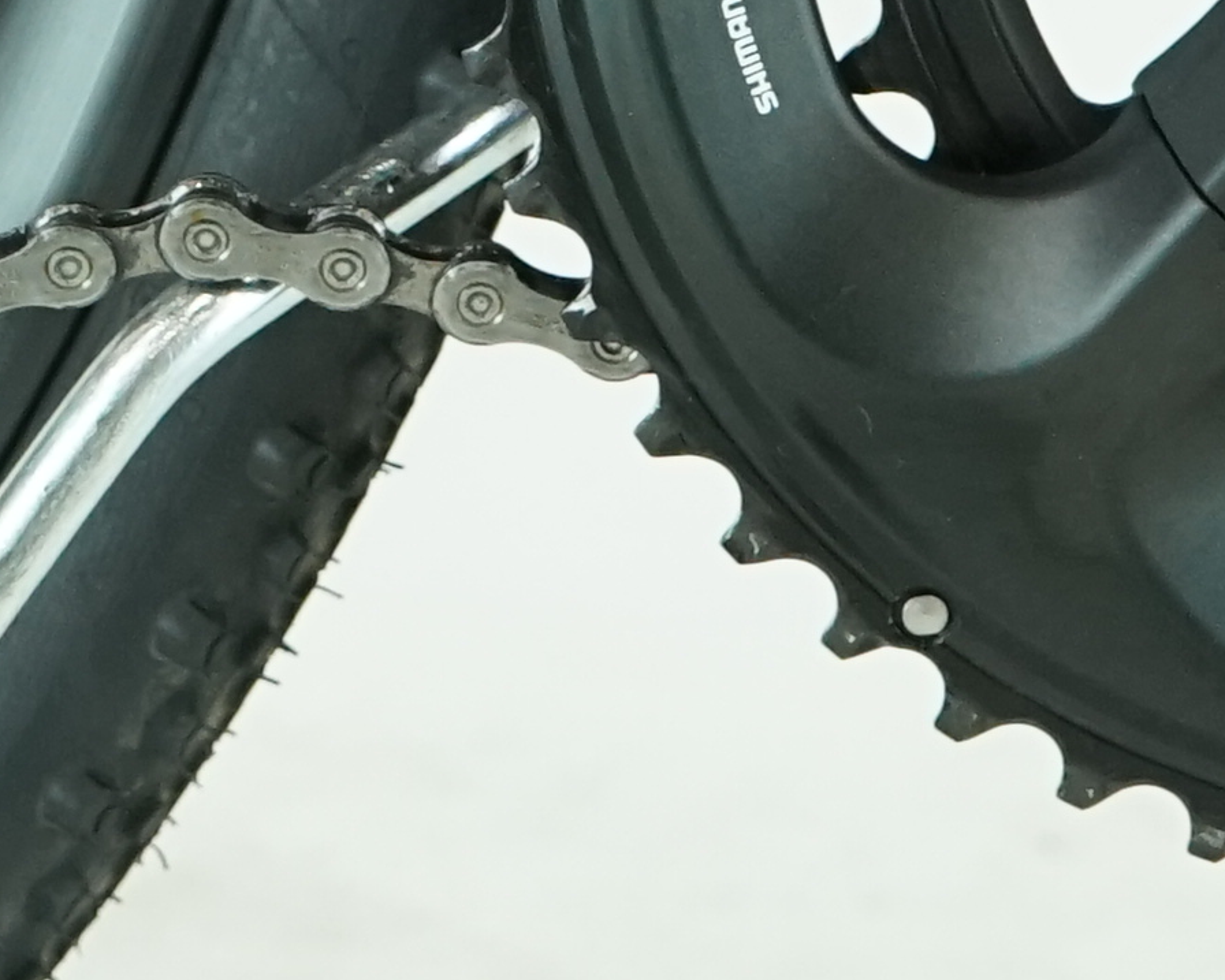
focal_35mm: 245
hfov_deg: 7.8
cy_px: -724
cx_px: -183
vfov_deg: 6.2
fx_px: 8884
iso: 1600
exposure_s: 1/200
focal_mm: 39
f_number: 5.6
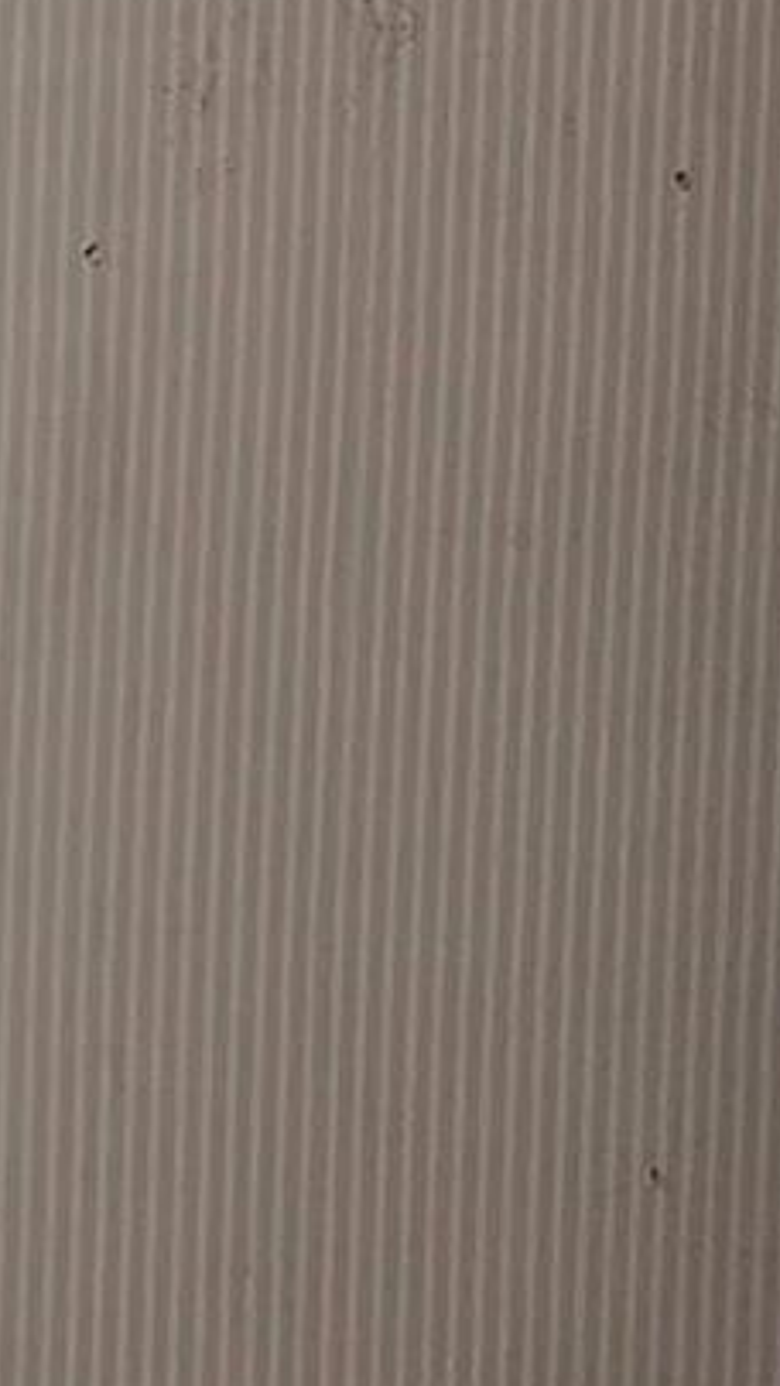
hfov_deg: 5.3
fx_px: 6982
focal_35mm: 190
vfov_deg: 11.3
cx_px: -2836
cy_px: 551
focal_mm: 6.3
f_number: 1.7
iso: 250
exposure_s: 1/120
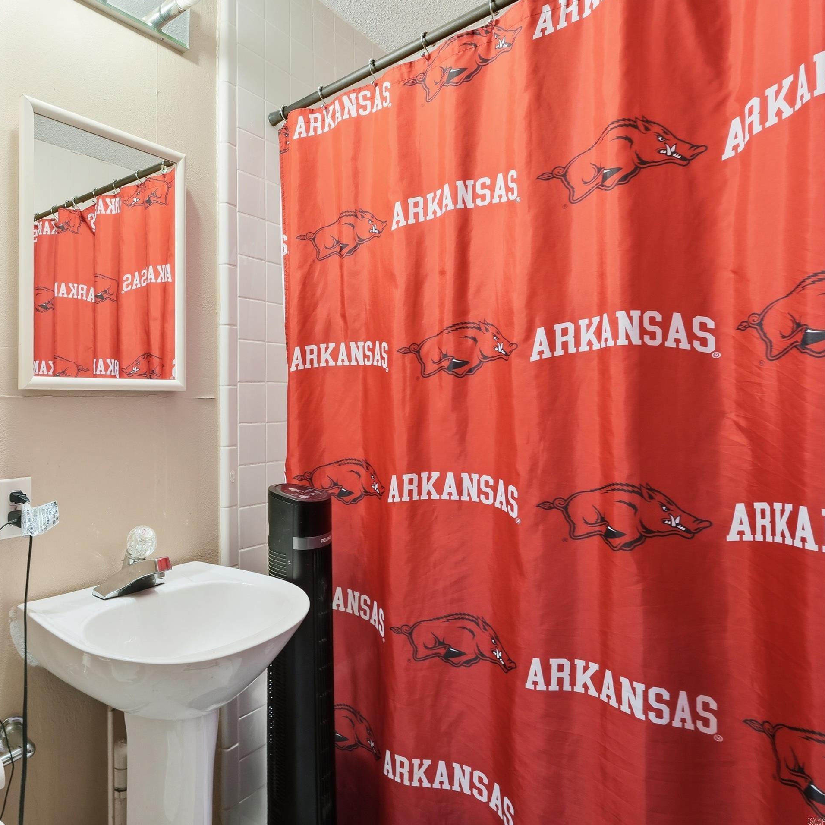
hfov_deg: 69.7
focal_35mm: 20
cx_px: 204
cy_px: 394
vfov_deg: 74.8
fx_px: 539
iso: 250
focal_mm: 10
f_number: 9
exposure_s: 1/5
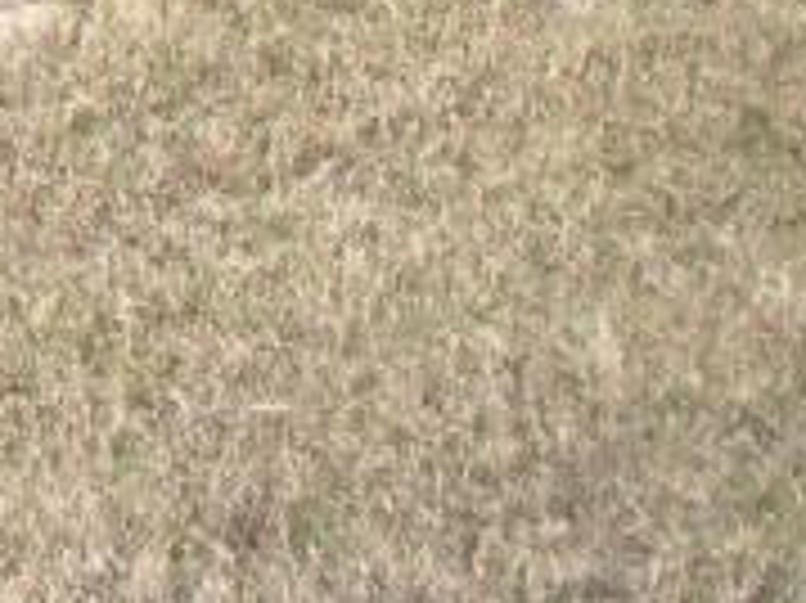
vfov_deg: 6.6
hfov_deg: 8.6
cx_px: -1256
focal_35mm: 206
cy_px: -1107
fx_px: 4793
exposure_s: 1/365
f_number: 3.5
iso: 64
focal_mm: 6.3
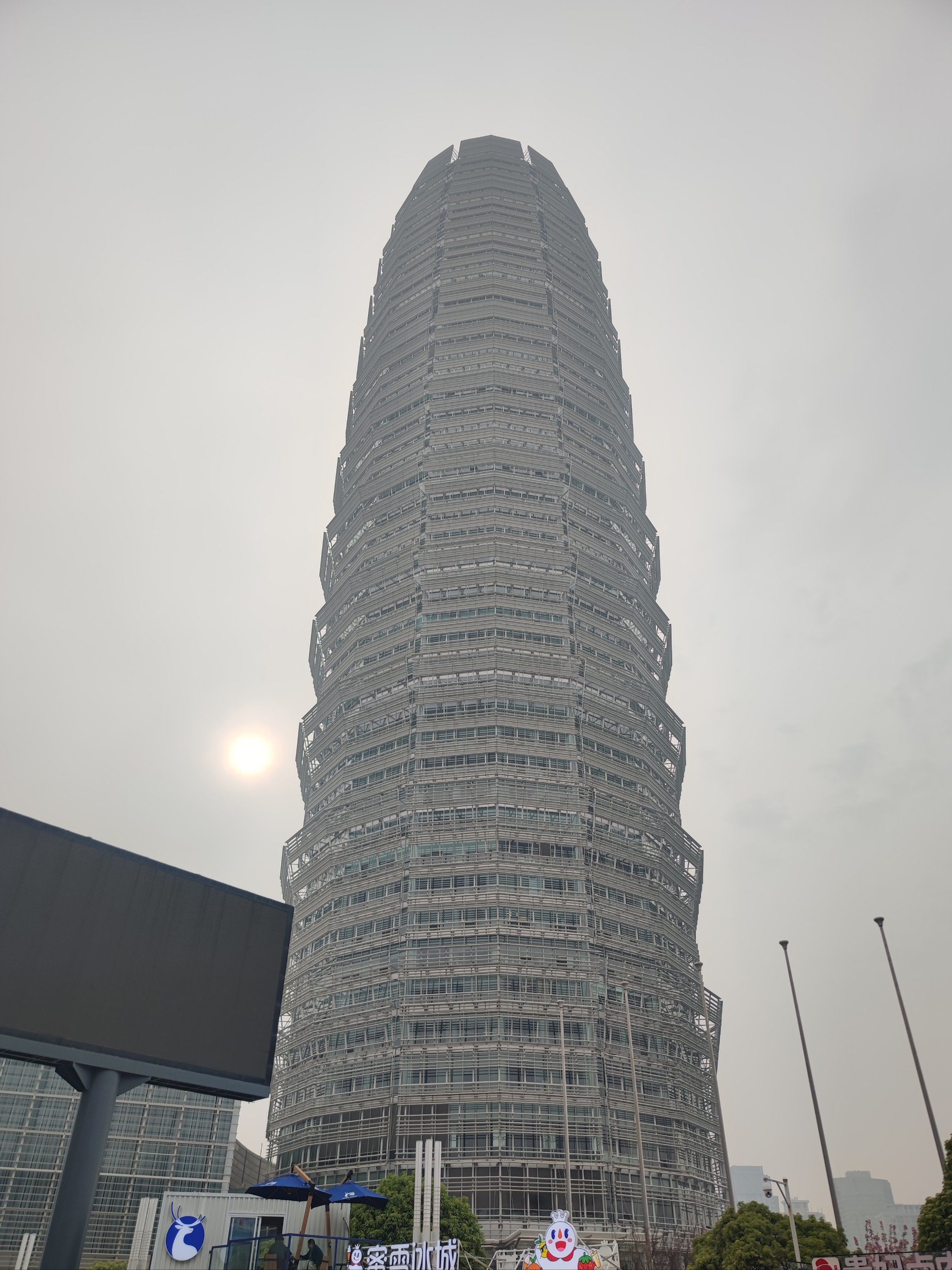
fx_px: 917
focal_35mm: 25
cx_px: 476
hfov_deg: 54.9
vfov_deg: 69.4
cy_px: 635
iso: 50
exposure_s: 1/1667
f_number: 1.85
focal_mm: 6.78
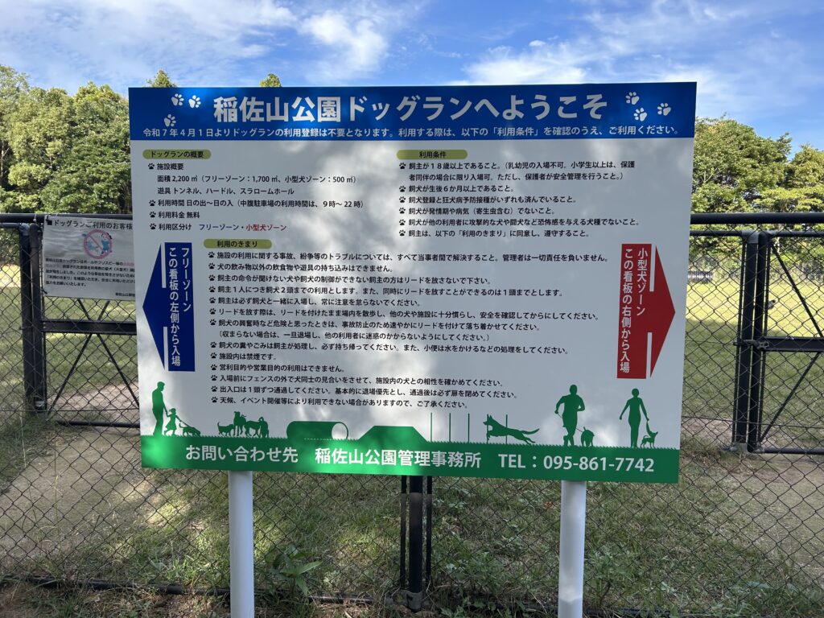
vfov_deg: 53.1
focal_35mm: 26
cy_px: 309
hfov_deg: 67.3
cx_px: 412
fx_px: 619
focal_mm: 5.7
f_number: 1.5
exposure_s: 1/1135
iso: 50
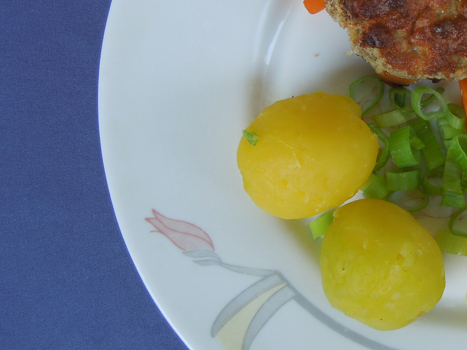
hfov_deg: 31.8
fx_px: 756
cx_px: 464
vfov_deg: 25.9
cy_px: 103
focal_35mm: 56
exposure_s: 1/50
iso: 100
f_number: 3.3
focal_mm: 4.5
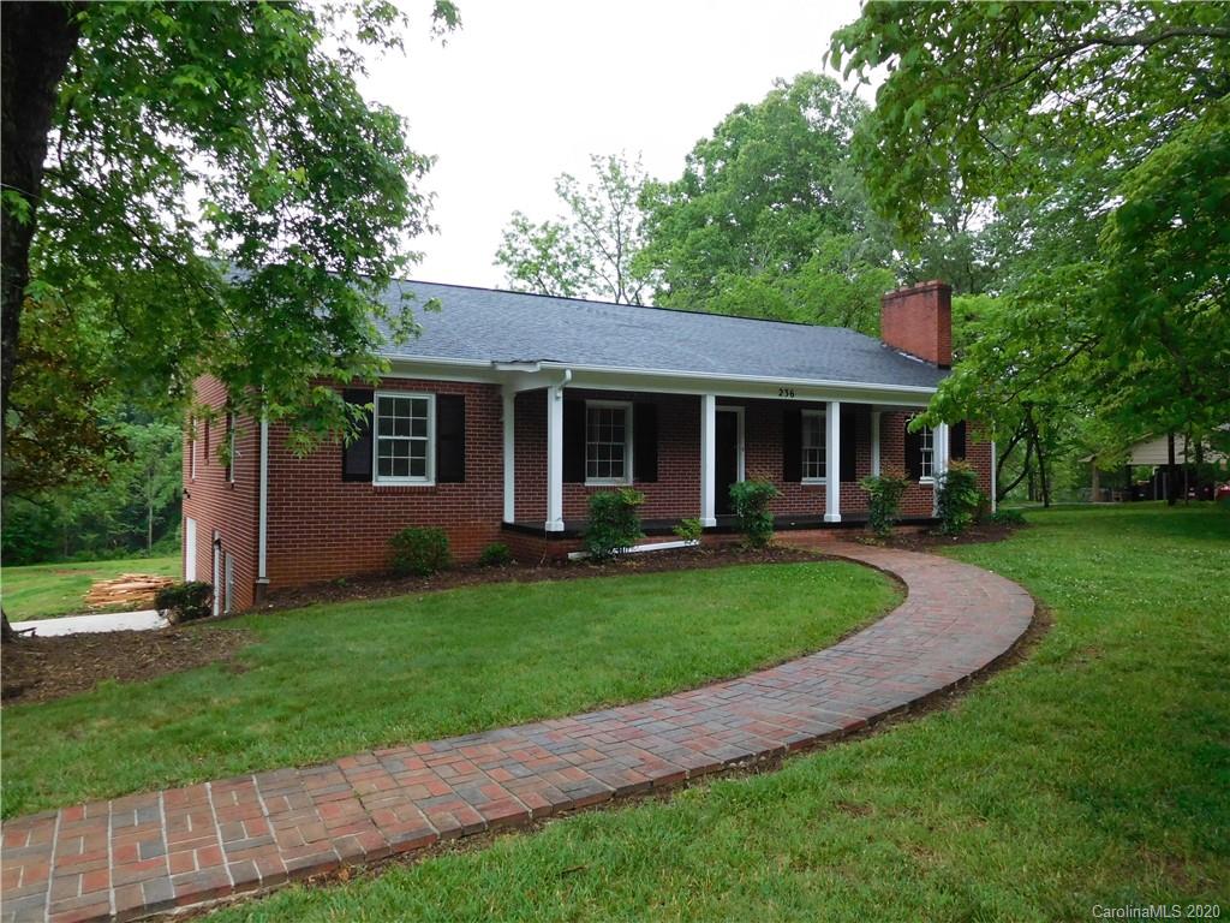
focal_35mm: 25
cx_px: 615
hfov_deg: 69.4
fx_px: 888
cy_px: 462
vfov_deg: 54.9
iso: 280
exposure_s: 1/30
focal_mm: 4.5
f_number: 3.4
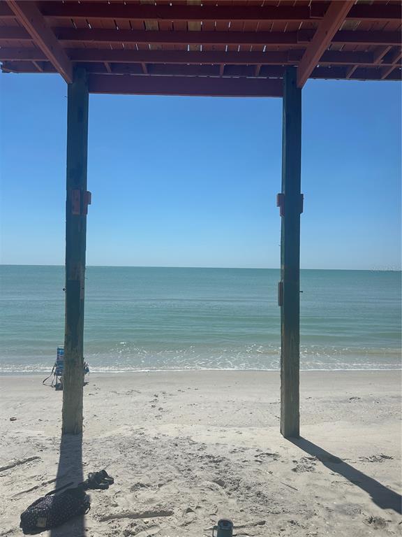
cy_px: 268
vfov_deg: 71.6
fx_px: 372
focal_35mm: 24
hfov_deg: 56.8
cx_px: 201
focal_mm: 6.86
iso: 80
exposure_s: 1/12048
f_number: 1.78
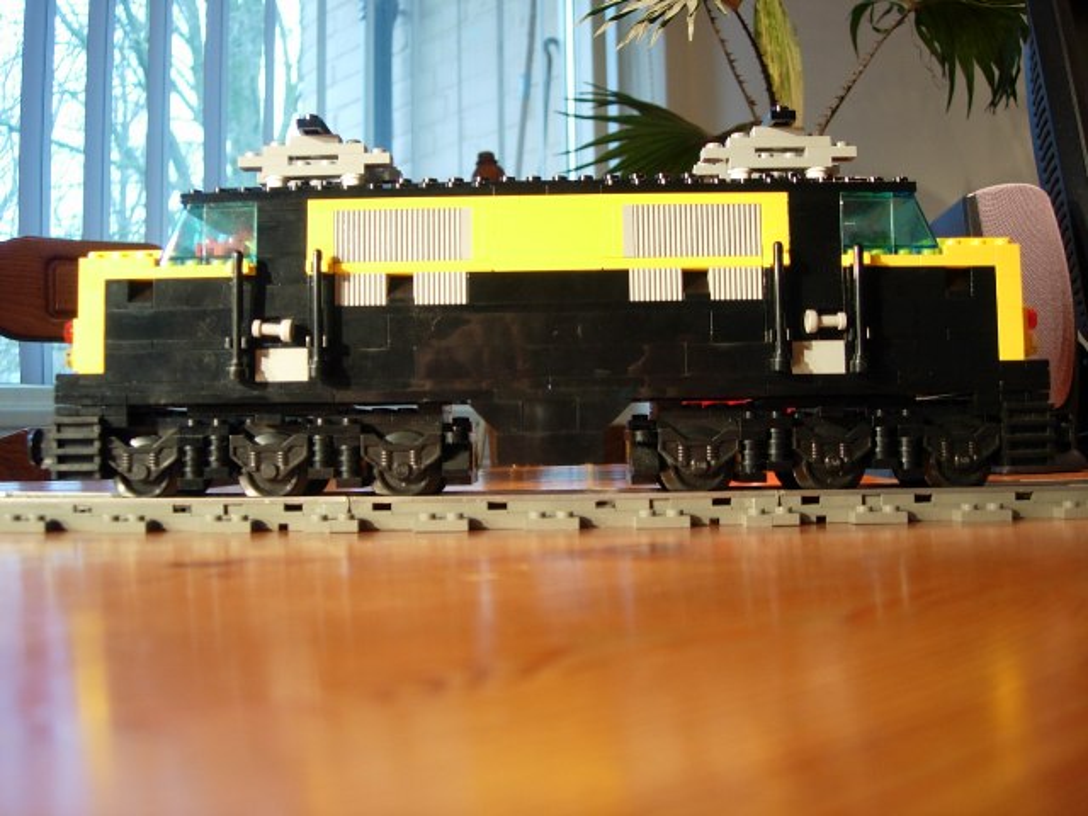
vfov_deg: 37.7
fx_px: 1194
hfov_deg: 49.0
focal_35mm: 38
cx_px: 544
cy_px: 408
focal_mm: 7.8
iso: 64
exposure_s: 1/8.7
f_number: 2.8
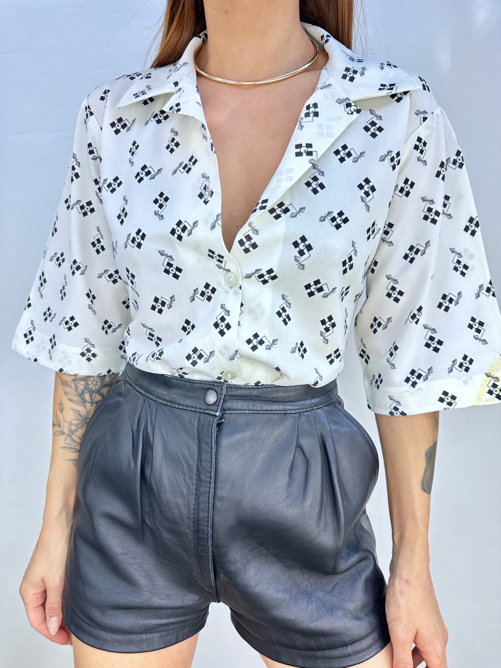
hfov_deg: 56.8
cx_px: 250
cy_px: 334
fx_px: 463
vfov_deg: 71.6
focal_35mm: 24
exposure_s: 1/322
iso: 80
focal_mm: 6.86
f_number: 1.78
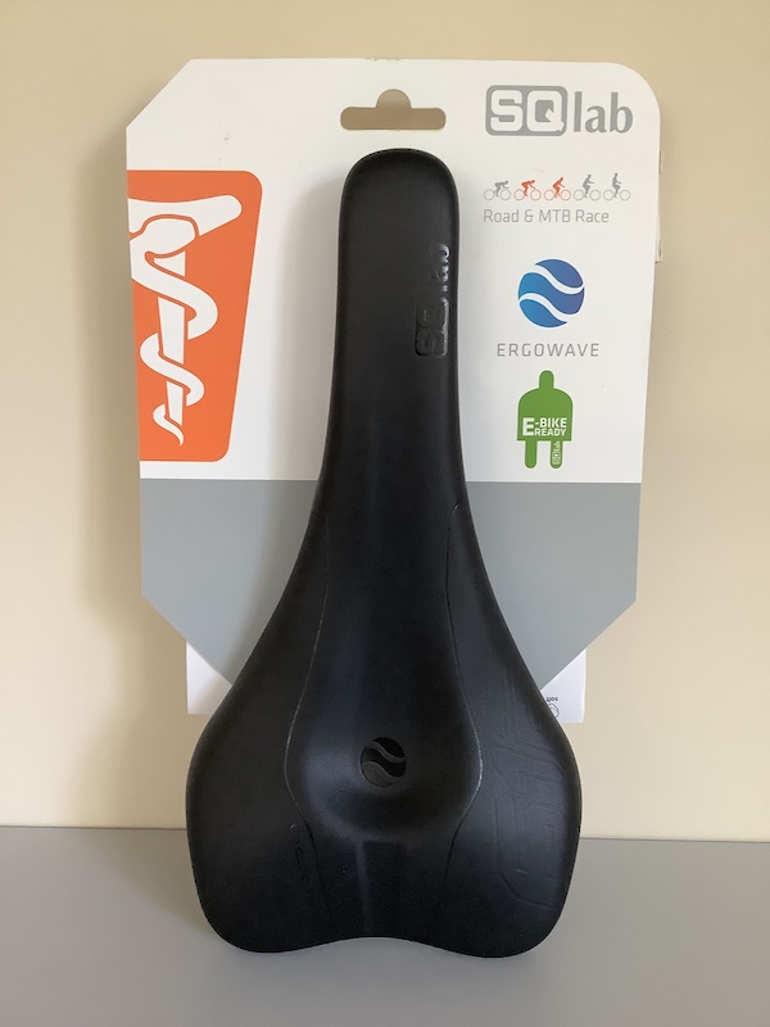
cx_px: 385
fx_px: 919
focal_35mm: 31
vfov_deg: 58.4
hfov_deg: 45.4
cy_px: 514
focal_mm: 3.3
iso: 200
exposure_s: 1/60
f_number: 2.4
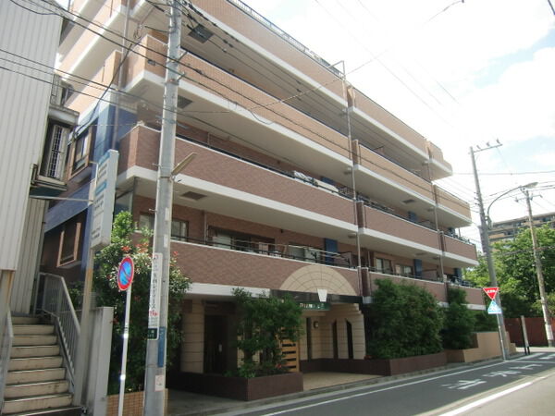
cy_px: 208
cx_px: 278
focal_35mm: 24
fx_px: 385
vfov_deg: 56.8
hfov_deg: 71.6
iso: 64
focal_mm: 4.3
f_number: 3.2
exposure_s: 1/400
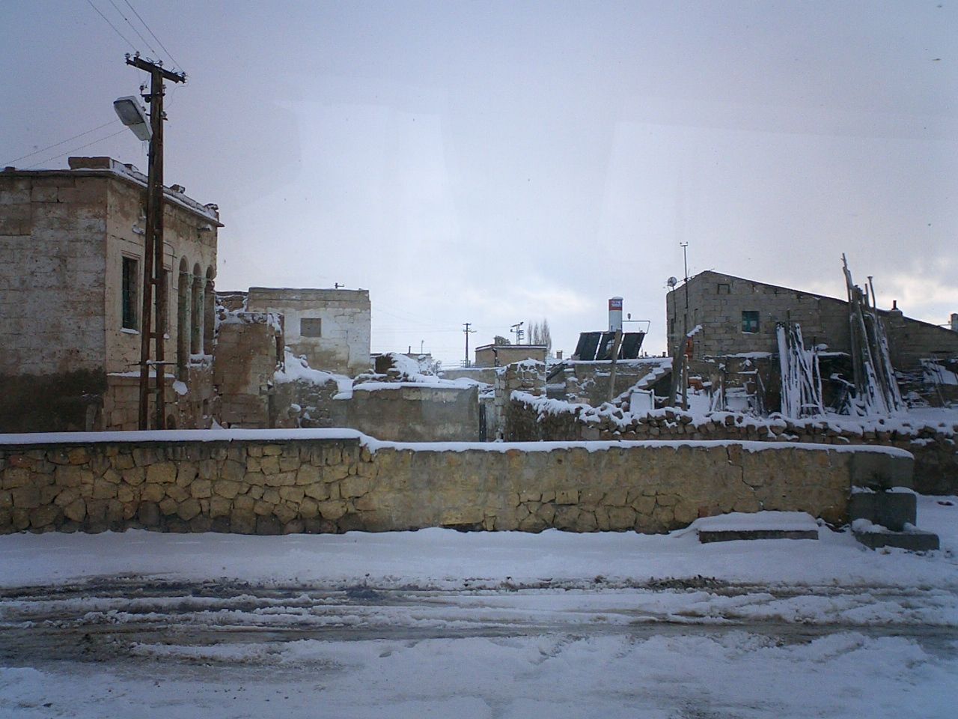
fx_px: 1024
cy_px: 360
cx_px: 479
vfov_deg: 38.7
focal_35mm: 37
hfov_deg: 50.1
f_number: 3.5
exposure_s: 1/640
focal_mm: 5.6
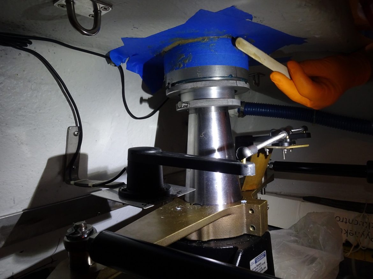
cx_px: 186
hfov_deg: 71.6
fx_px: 259
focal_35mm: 24
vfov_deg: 56.8
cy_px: 140
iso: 250
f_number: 3.5
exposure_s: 1/30
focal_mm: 4.1
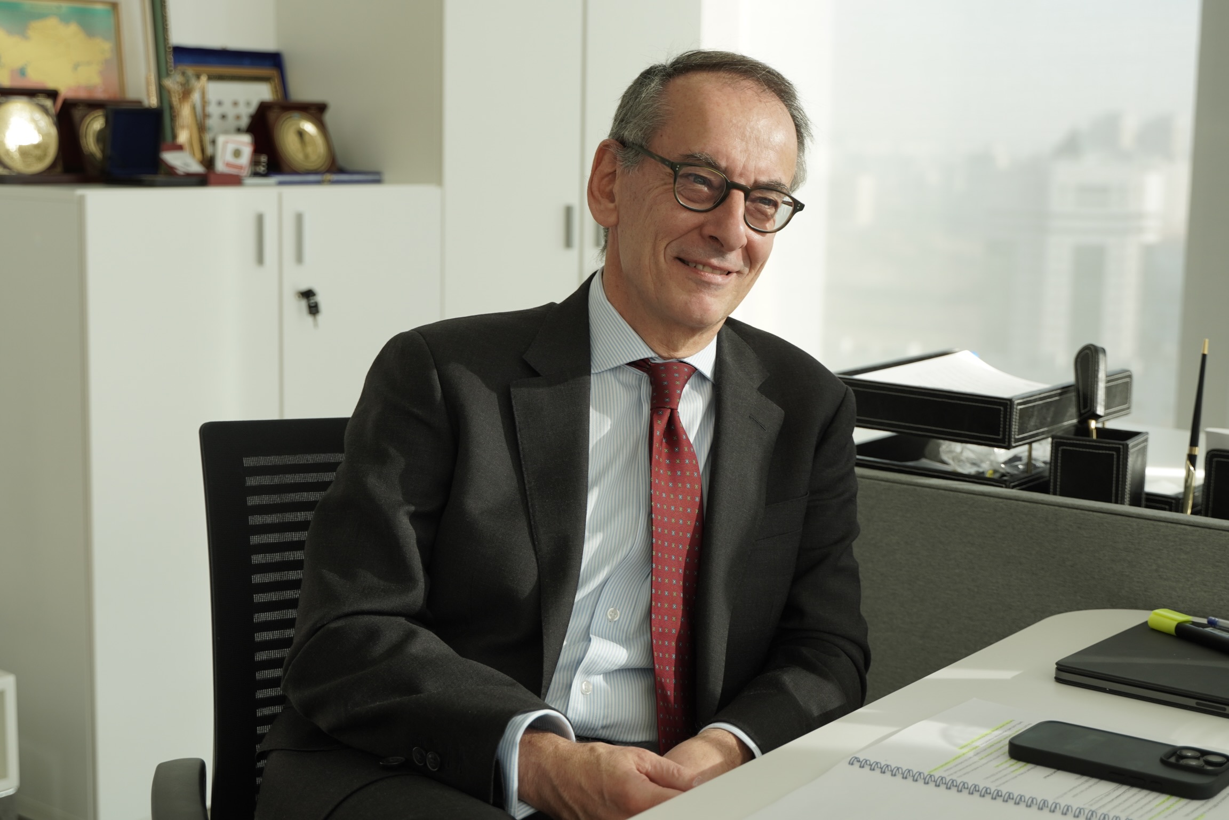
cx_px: 614
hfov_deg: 35.9
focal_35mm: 56
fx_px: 1895
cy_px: 410
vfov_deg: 24.4
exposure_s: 1/80
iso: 160
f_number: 3.2
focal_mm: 37
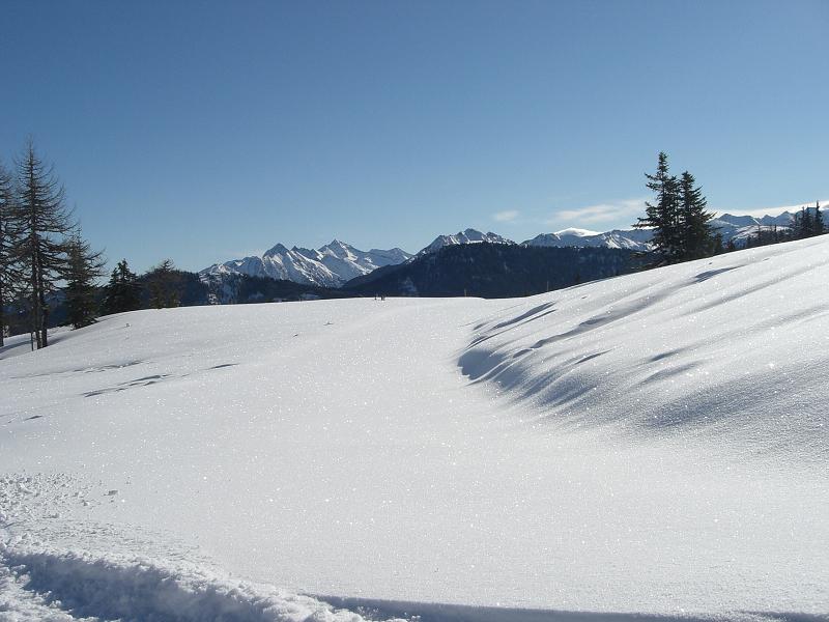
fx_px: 910
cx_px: 414
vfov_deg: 37.7
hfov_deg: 49.0
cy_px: 311
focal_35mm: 38
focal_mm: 6.3
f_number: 4.4
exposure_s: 1/2000
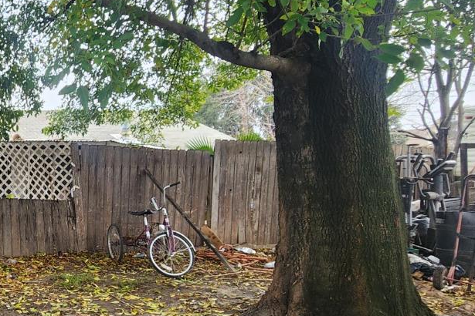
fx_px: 435
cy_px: 176
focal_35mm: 33
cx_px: -43
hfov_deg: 44.3
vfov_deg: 39.9
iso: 125
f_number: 2.2
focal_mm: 2.2
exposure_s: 1/60
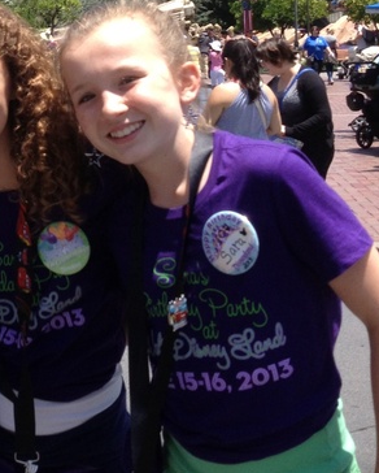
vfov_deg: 20.7
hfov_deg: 16.5
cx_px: -52
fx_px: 1260
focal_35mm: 90
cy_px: 18
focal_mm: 4.28
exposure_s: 1/836
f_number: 2.4
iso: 50
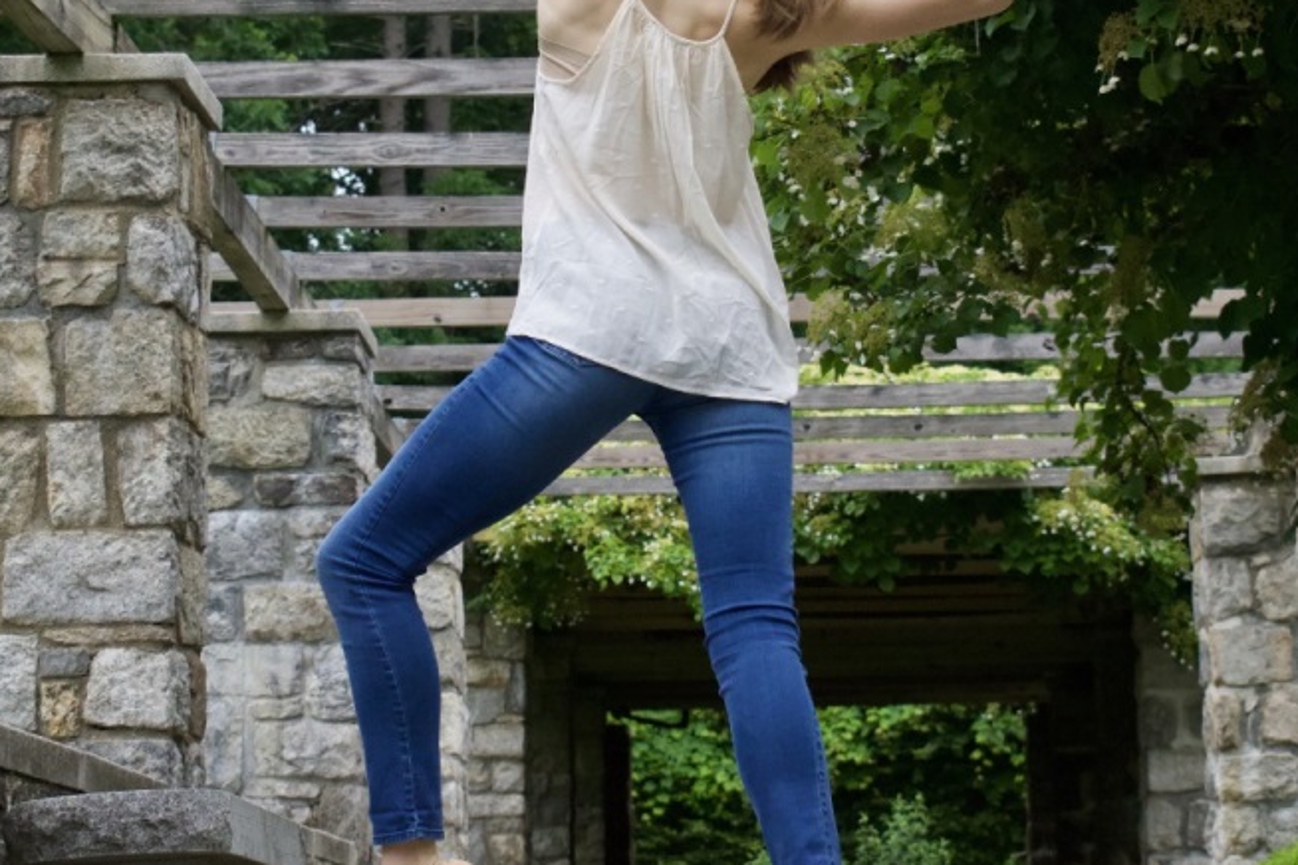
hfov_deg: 20.8
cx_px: 650
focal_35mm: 98
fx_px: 3533
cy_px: 367
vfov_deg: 14.0
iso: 1600
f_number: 5.6
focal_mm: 38
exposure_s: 1/1600
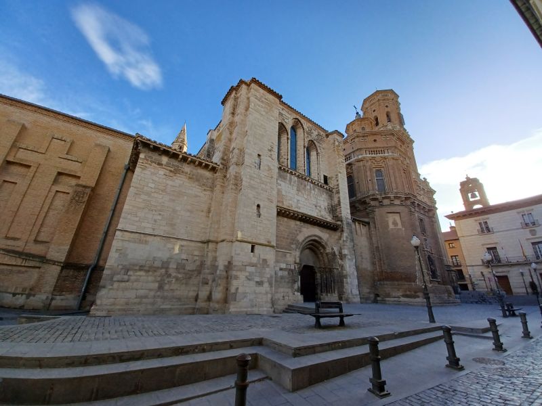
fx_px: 204
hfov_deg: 106.2
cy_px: 203
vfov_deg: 89.9
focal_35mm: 13
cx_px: 271
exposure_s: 1/652
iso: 40
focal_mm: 1.42
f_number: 2.2
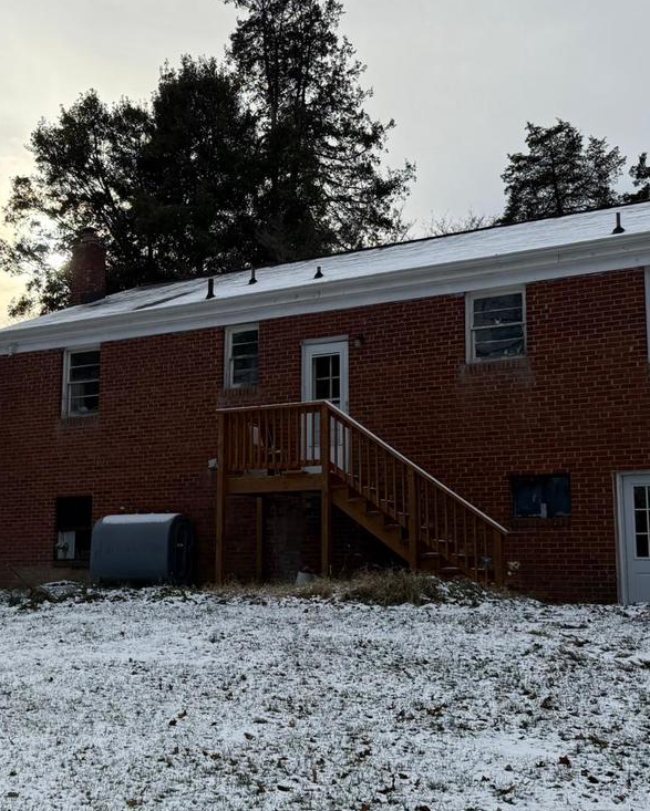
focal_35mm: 46
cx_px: 288
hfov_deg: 32.7
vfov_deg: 40.3
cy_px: 424
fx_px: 1105
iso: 100
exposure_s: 1/6173
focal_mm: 6.76
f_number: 1.78
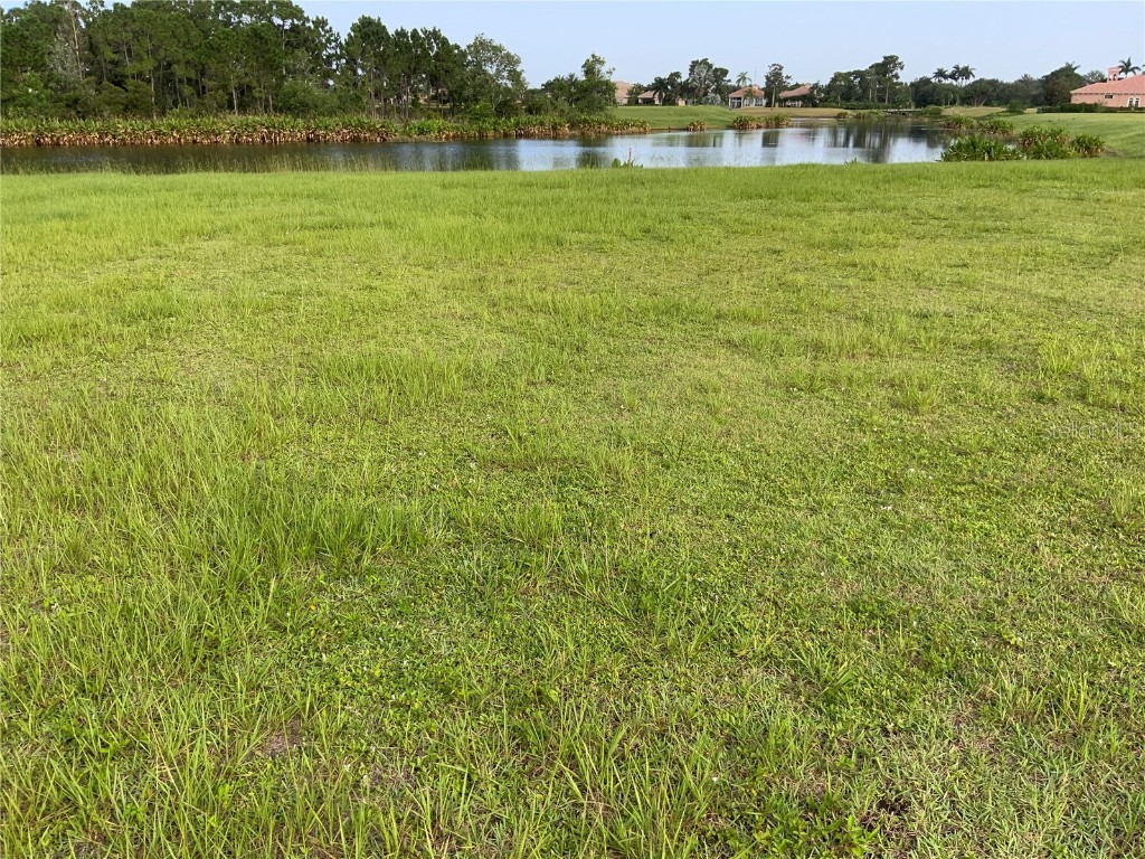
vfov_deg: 48.2
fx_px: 959
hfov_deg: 61.7
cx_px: 572
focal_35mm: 29
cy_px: 430
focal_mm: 3
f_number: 1.8
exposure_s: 1/442
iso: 16
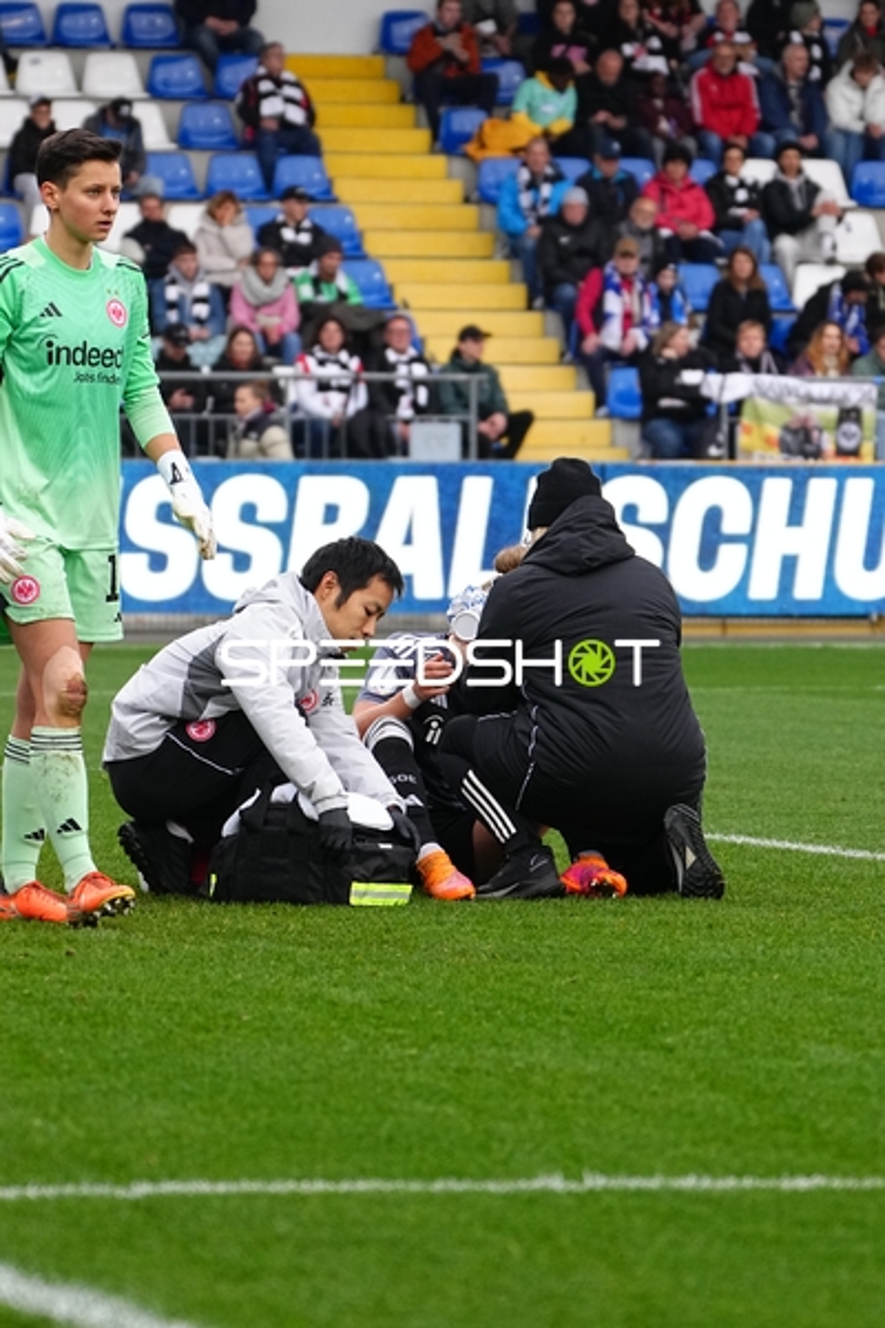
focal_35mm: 246
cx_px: 442
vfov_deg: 8.4
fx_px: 9071
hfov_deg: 5.6
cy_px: 664
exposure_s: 1/1600
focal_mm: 164
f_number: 5.6
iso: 2000
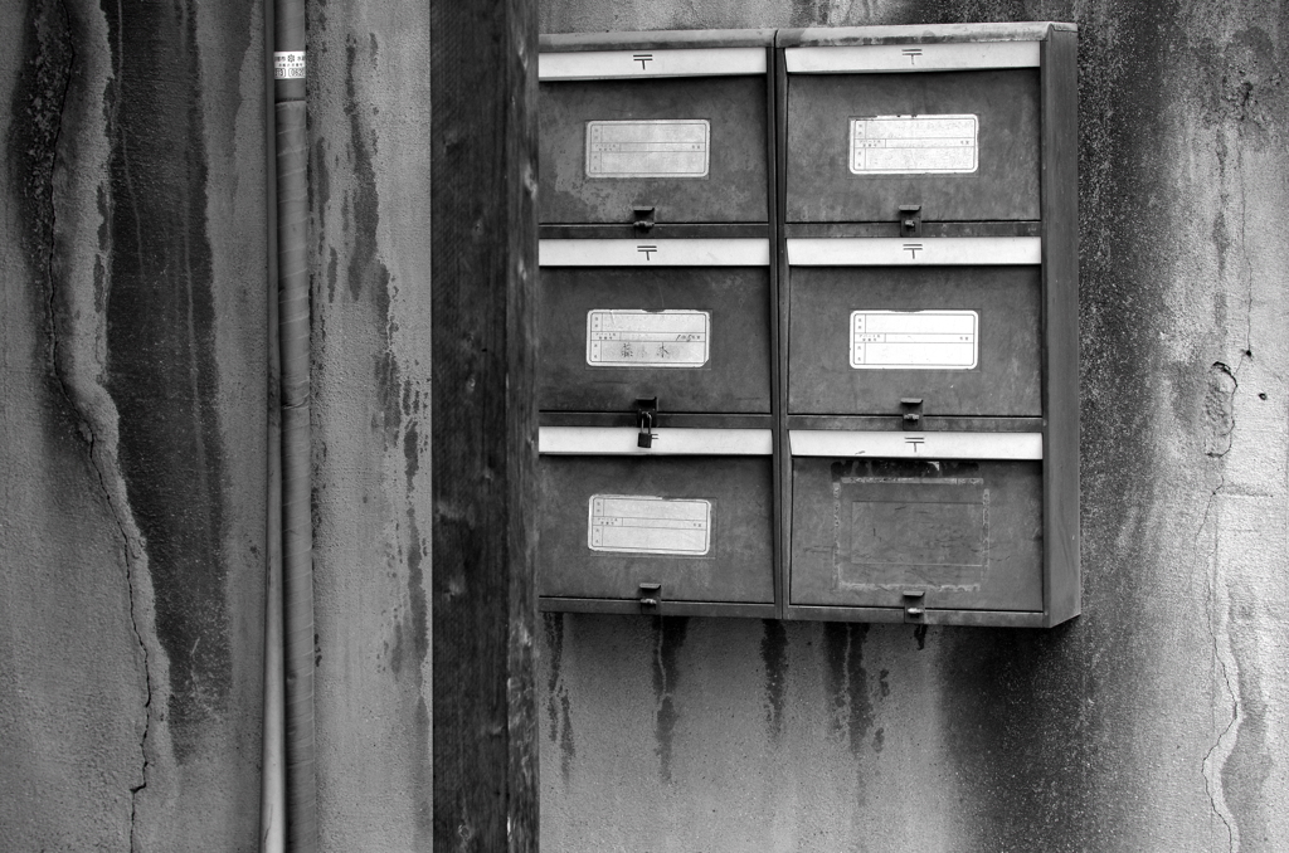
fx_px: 3751
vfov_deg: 13.0
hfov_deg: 19.5
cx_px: 644
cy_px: 426
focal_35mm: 105
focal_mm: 70
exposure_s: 1/125
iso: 400
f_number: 4.5
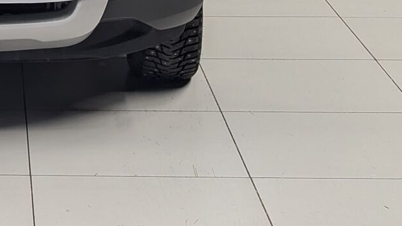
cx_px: -69
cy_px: -214
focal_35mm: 162
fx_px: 1726
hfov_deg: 13.0
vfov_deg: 7.2
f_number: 1.85
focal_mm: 6.81
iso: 42
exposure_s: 1/124
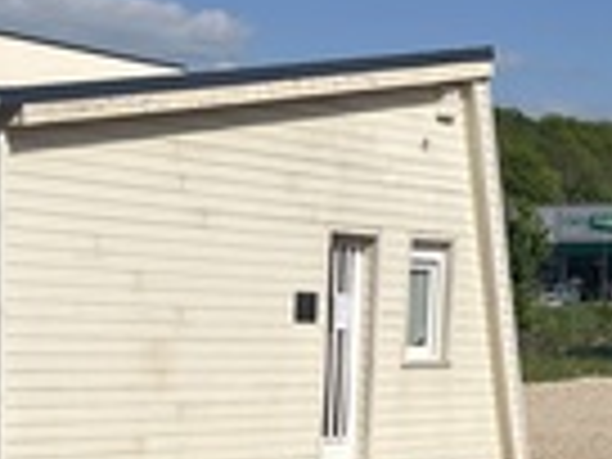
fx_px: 1750
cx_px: 212
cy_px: 592
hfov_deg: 19.8
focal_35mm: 99
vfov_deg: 14.3
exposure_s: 1/7874
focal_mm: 5.1
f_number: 1.6
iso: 50
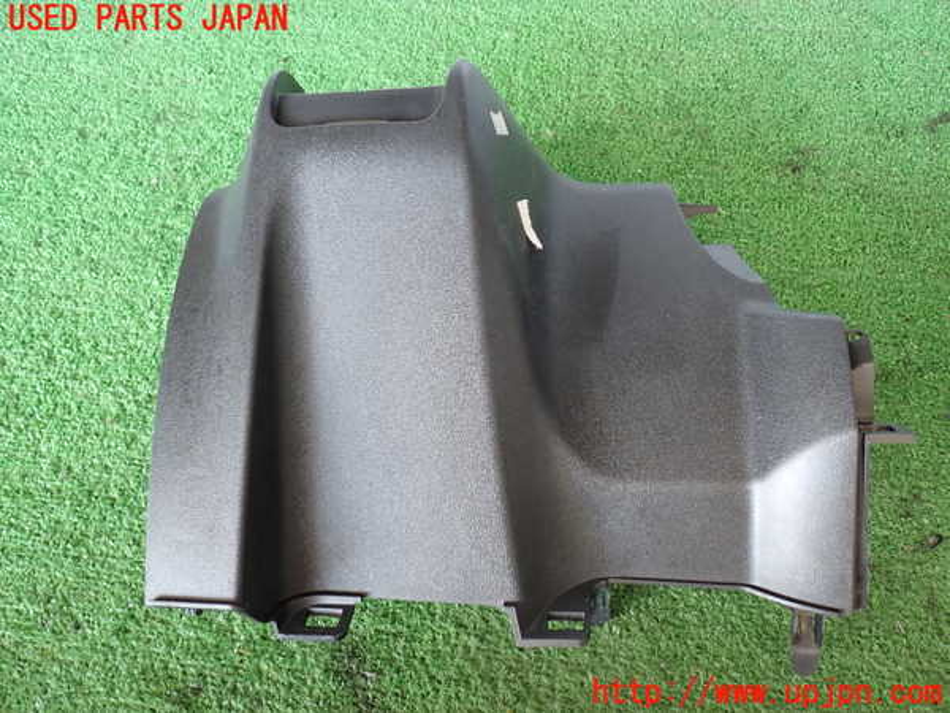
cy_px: 356
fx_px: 823
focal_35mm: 30
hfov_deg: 60.0
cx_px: 475
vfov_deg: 46.8
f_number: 2.3
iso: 200
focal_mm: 5.4
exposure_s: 1/50
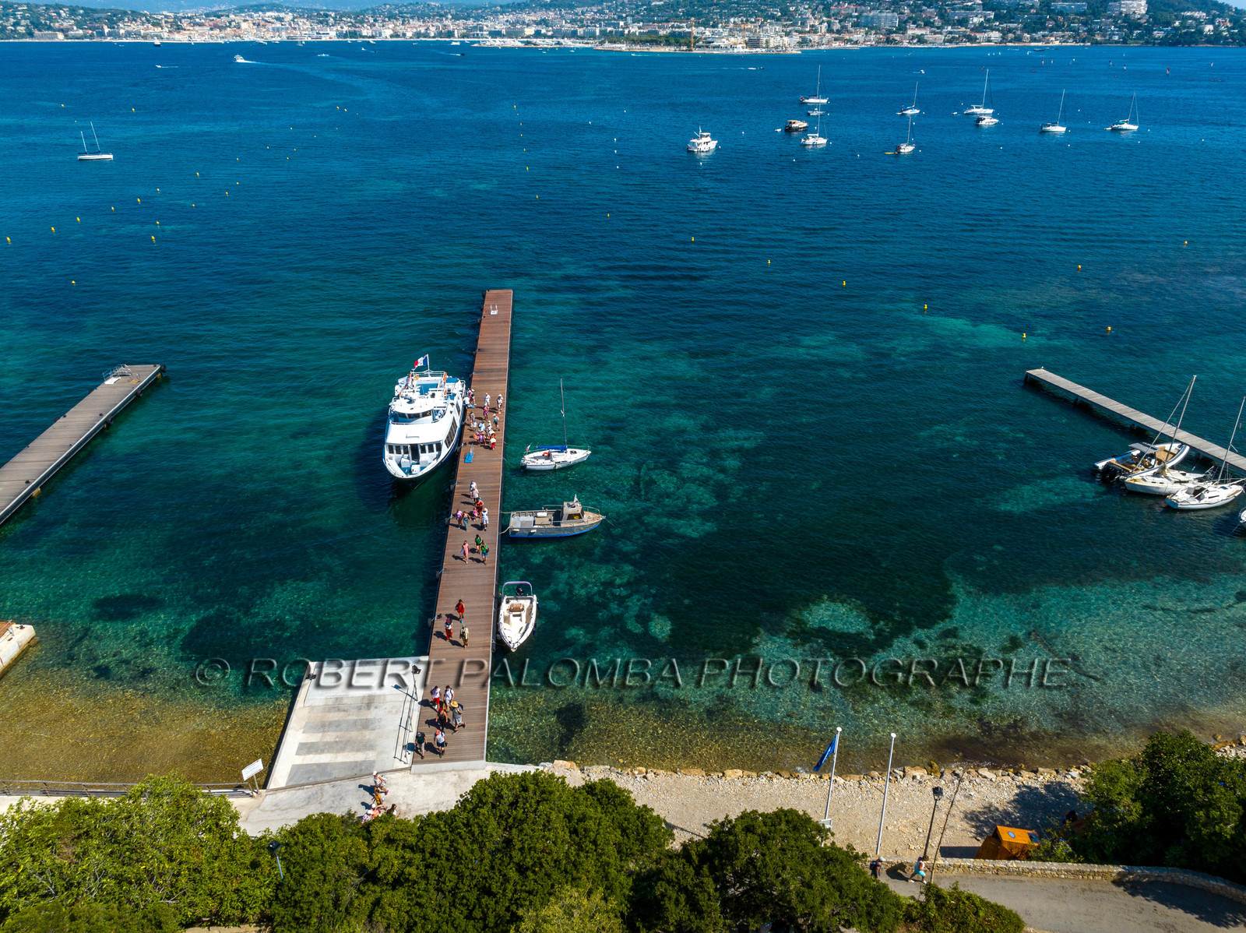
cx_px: 623
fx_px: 863
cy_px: 466
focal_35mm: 24
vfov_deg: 56.8
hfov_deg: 71.6
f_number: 11
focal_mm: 12.3
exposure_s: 1/240
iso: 100
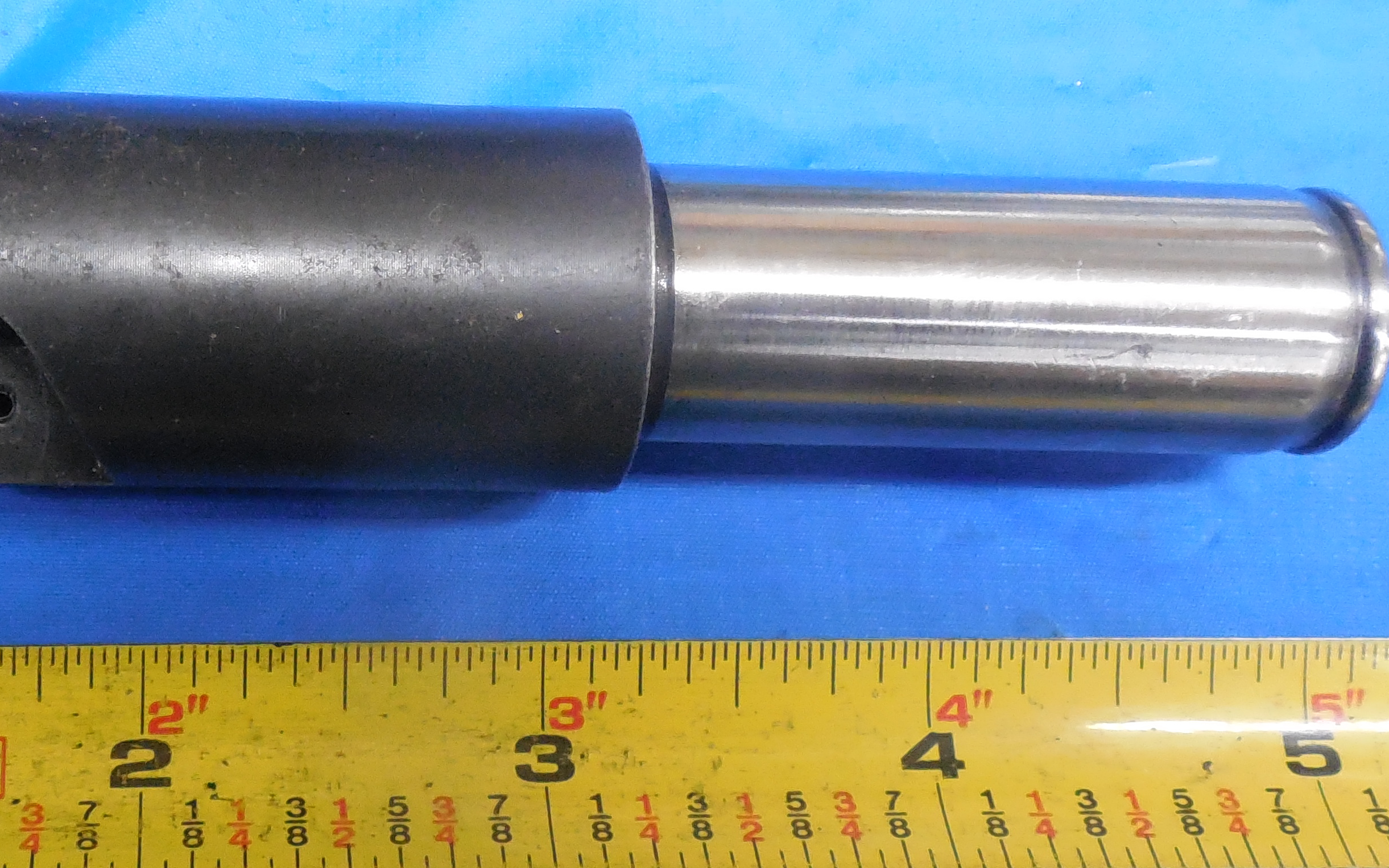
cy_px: 397
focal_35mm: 50
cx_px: 352
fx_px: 1893
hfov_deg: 39.3
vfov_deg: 25.8
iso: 800
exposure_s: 1/30
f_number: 3.3
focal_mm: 4.5
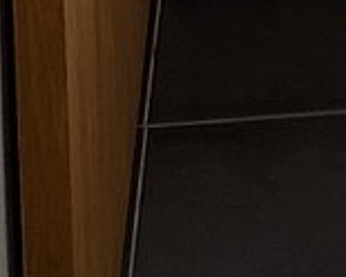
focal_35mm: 252
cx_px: 614
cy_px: -1117
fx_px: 2581
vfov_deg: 5.0
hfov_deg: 7.5
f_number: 1.8
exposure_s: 1/331
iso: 32
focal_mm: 4.25
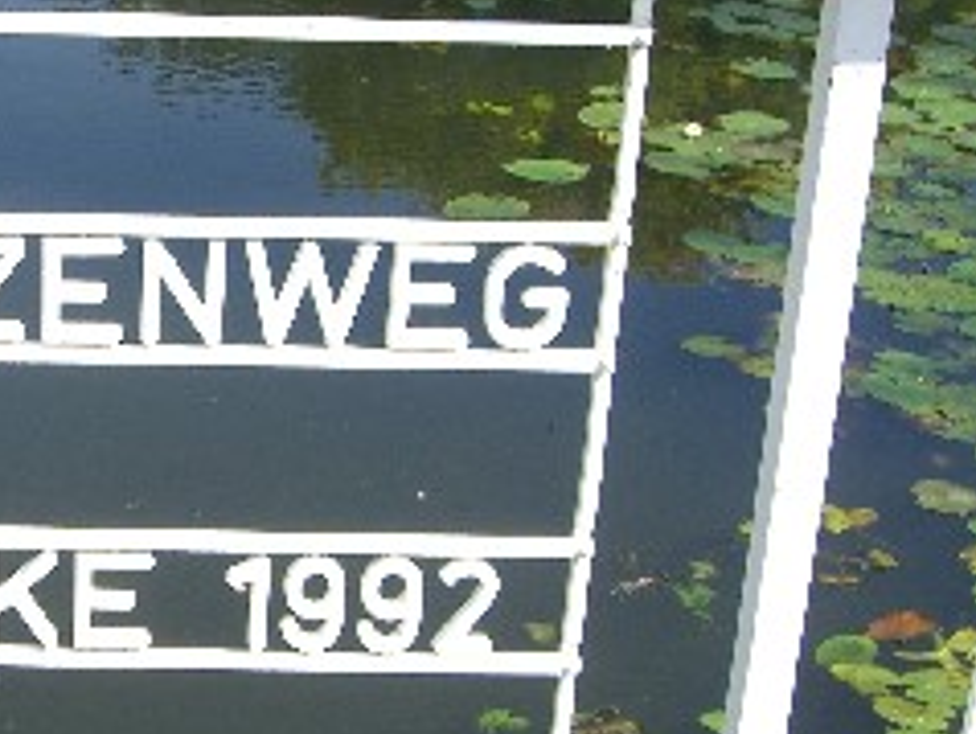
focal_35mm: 93
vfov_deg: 15.9
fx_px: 2625
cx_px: -129
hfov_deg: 20.0
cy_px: 355
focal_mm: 7.9
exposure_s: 1/320
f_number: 4
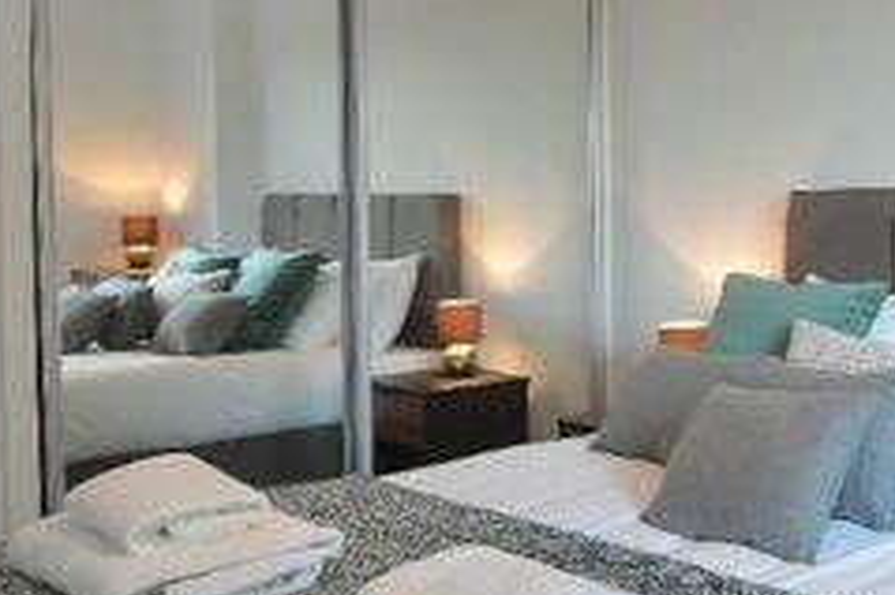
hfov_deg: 41.2
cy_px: 238
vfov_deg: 32.5
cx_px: 899
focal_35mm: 41
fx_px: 1019
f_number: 5.6
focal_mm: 14
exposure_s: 1/2.5
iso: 100
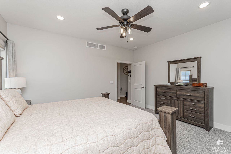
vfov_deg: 77.3
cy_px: 77
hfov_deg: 100.4
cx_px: 116
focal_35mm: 15
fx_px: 96
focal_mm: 10
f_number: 10
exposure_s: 1/60
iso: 720
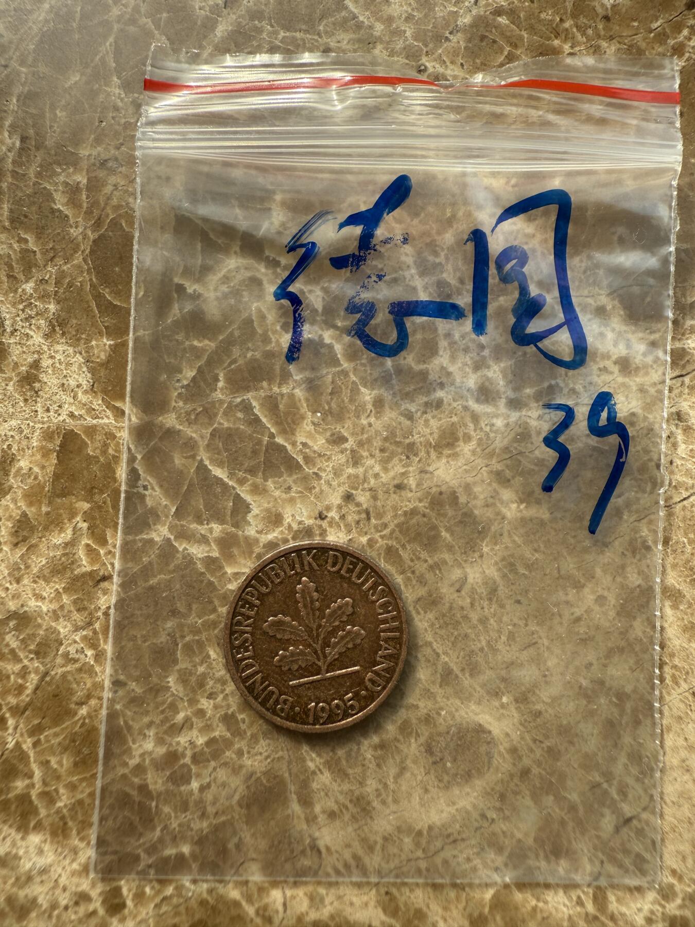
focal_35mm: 24
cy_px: 464
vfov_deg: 71.6
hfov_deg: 56.8
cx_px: 348
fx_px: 642
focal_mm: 2.22
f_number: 2.2
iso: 40
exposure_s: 1/239
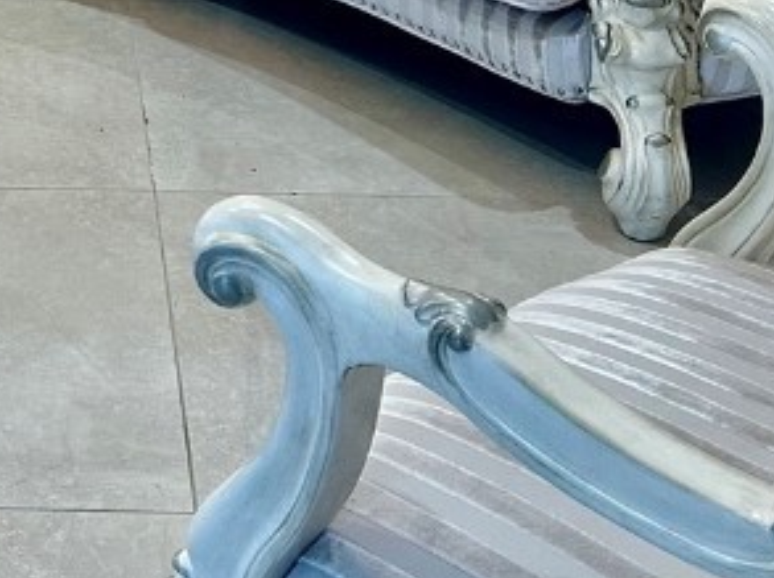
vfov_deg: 15.6
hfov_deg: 21.8
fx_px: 1876
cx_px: -124
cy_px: -385
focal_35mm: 84
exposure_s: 1/120
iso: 200
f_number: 1.78
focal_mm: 6.86
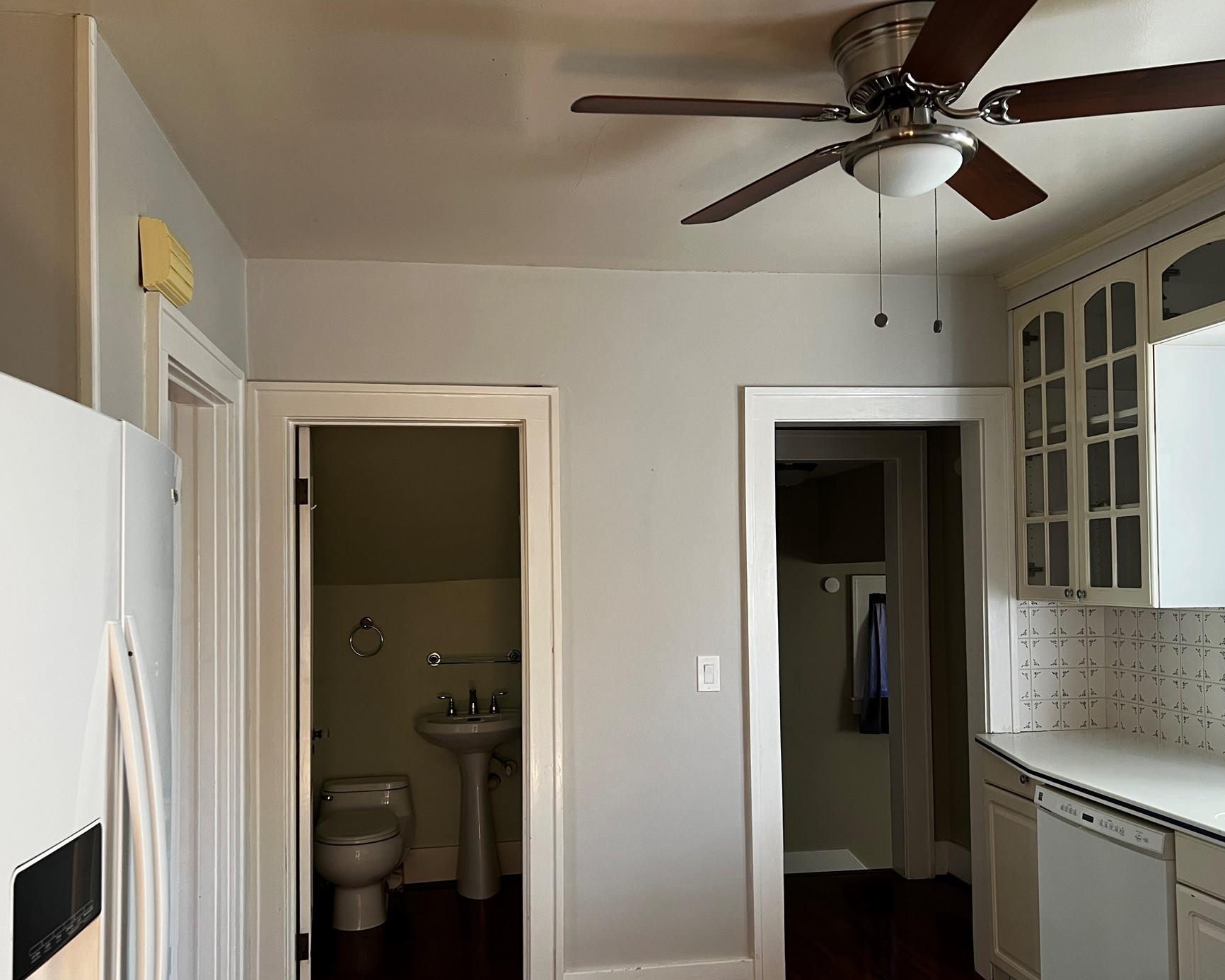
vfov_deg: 48.5
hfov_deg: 58.8
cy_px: 522
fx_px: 1088
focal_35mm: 30
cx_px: 634
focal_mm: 5.7
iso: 125
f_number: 1.5
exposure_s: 1/62
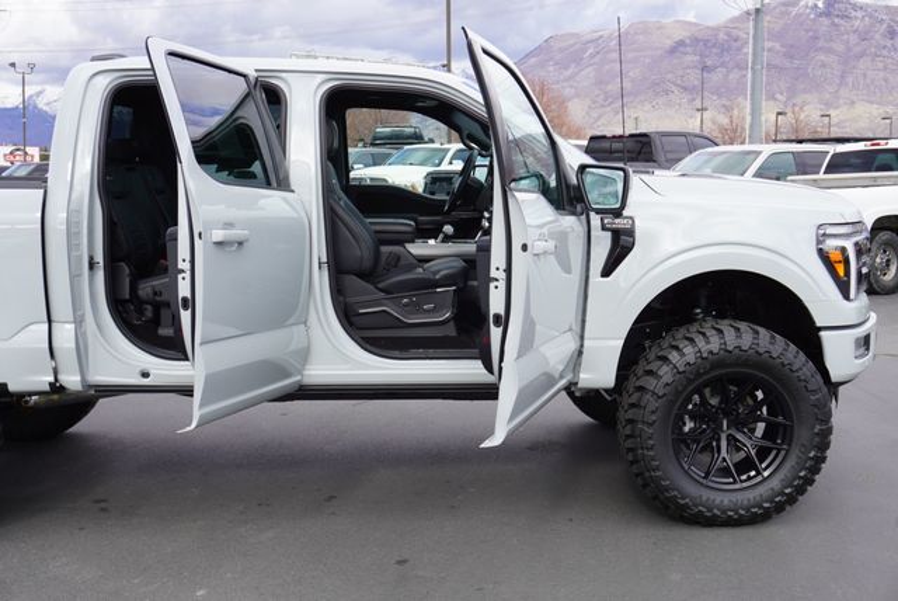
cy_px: 300
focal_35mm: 42
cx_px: 449
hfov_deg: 46.4
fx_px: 1049
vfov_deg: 32.0
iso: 100
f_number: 7.1
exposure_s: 1/100
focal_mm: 28
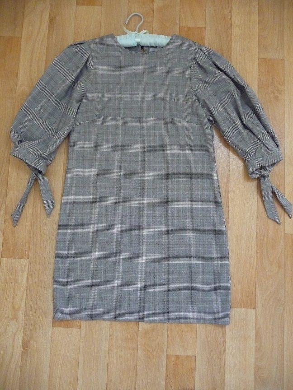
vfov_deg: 63.4
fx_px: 316
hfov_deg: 49.7
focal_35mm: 28
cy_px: 195
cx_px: 146
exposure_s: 1/30
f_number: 3.3
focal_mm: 4.7
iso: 800
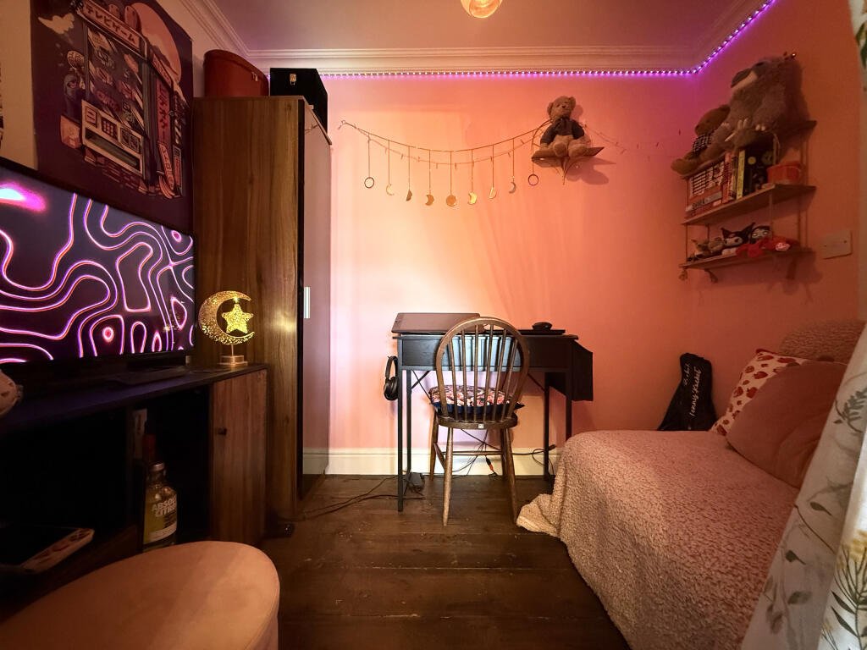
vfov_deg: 85.7
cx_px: 434
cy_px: 325
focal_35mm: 14
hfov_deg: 102.1
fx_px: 351
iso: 1000
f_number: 2.2
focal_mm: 2.22
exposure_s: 1/51
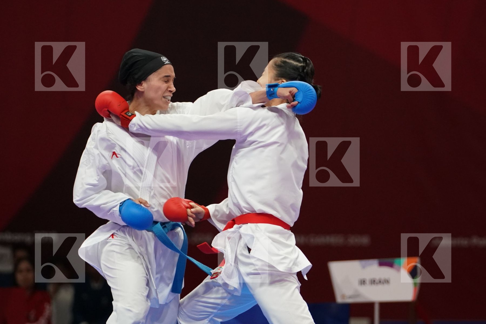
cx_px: 243
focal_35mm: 327
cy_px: 162
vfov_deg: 4.2
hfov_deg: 6.3
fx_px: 4414
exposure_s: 1/1000
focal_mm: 218
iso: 3200
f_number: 4
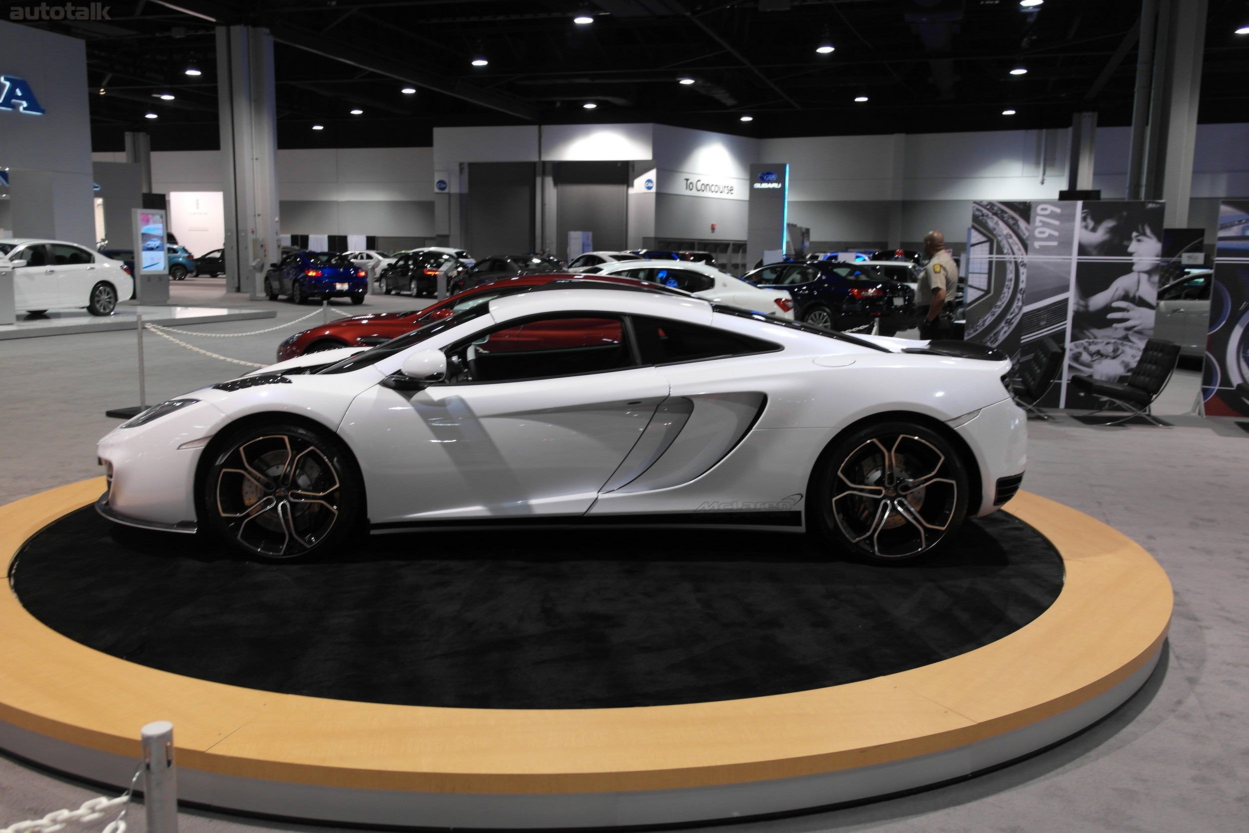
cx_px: 624
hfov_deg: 61.9
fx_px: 1041
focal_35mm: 30
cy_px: 416
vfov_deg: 43.6
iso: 400
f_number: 3.5
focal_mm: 20
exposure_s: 1/40
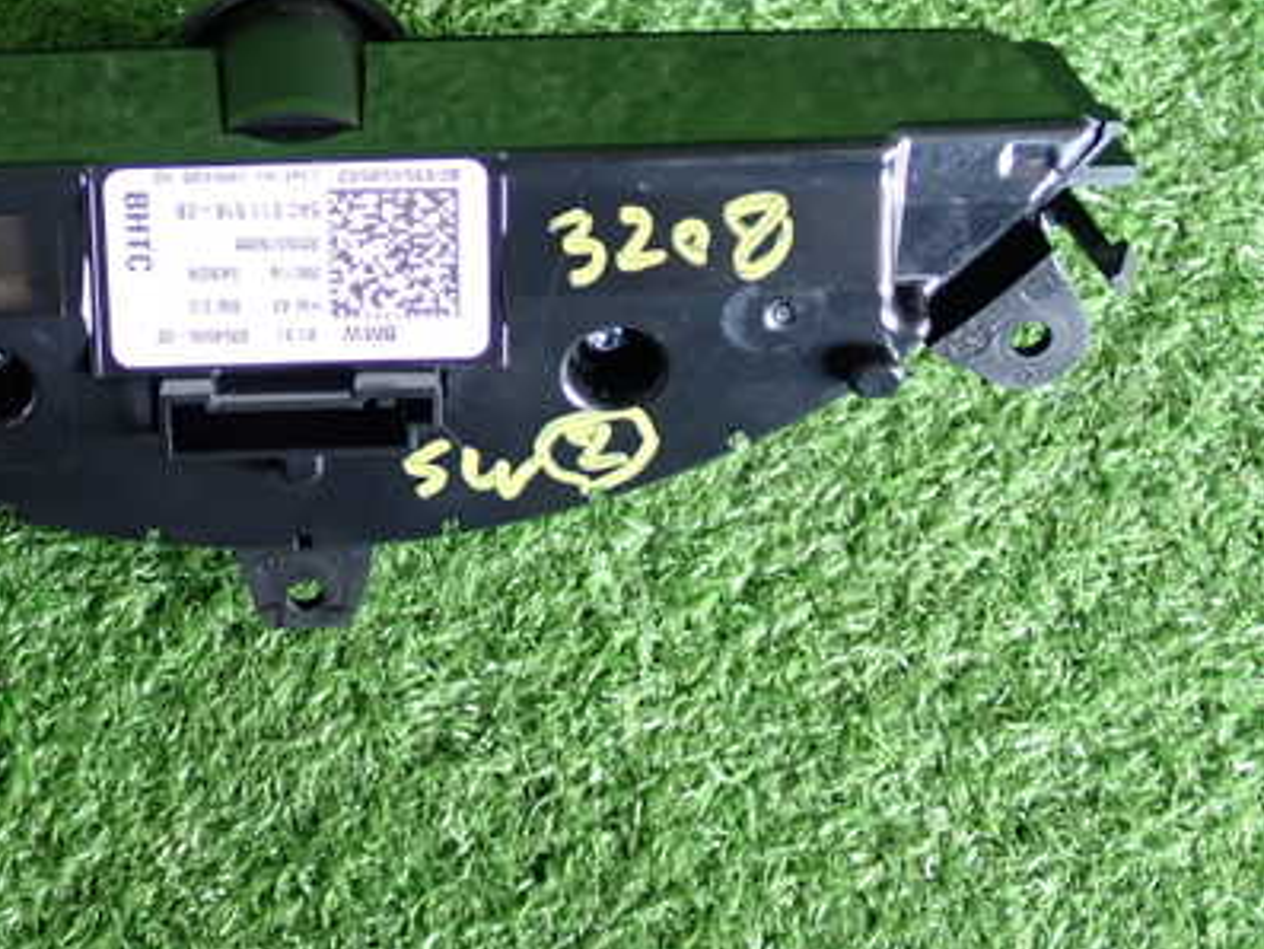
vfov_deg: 23.6
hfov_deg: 30.7
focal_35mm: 62
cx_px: 325
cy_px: 350
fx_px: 2265
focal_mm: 7.31
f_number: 2.8
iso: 200
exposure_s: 1/40
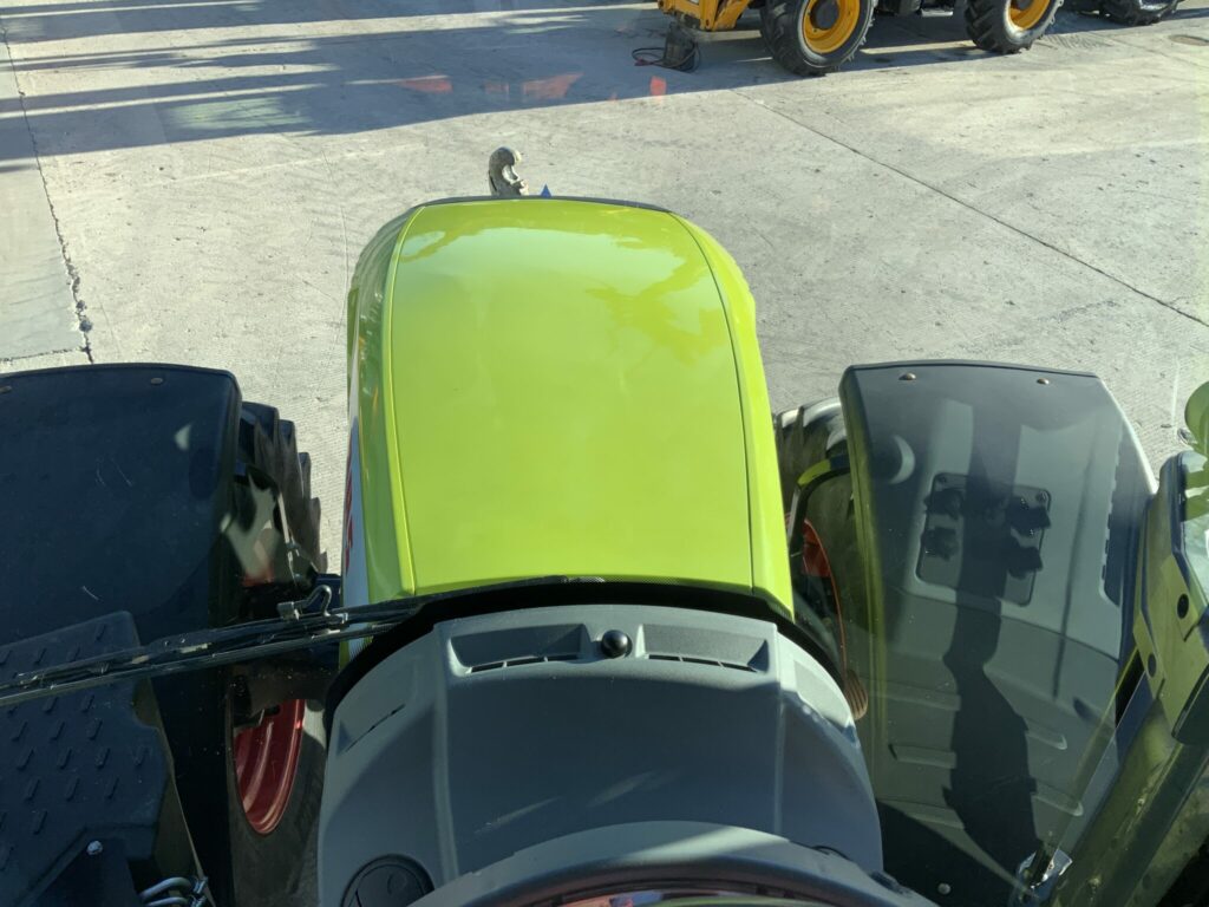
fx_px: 1013
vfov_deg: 48.2
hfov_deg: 61.7
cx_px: 604
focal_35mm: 29
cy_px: 454
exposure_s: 1/540
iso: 16
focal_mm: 3
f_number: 1.8
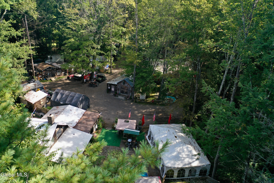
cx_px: 137
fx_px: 213
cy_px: 92
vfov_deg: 46.4
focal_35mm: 28
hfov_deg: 65.5
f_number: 2.8
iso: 100
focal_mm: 10.26
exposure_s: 1/30
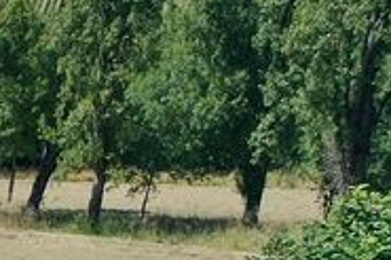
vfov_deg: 8.7
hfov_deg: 10.8
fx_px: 1660
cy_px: 417
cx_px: -623
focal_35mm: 153
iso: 100
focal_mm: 10.26
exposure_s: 1/2500
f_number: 2.8
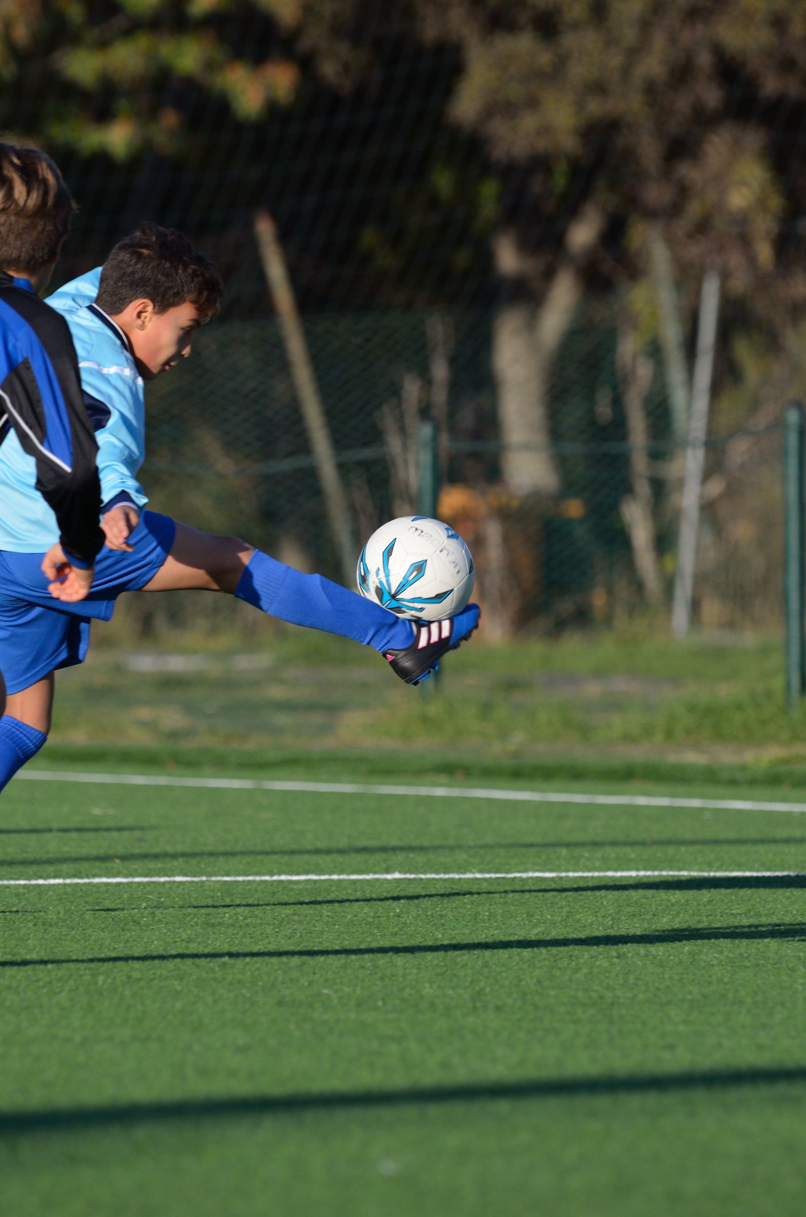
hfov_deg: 2.6
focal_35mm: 525
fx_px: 17714
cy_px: 608
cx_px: 403
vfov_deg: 3.9
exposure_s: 1/1250
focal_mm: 350
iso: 400
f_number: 5.6
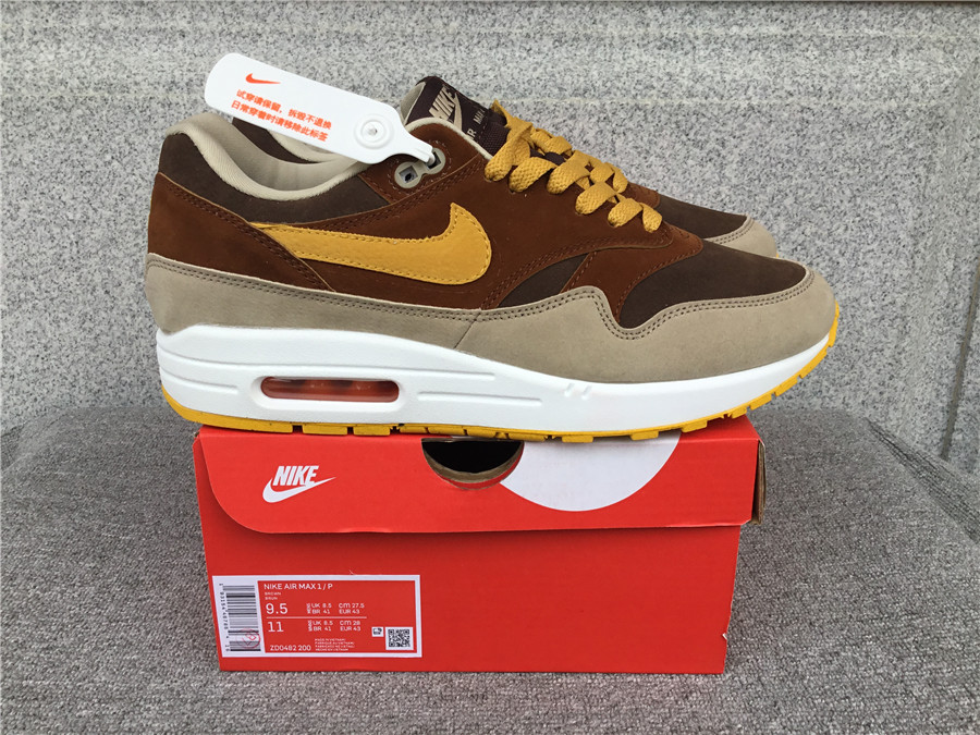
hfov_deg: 58.4
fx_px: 878
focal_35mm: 31
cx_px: 490
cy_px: 368
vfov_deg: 45.4
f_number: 2.4
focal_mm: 3.3
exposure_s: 1/347
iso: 25
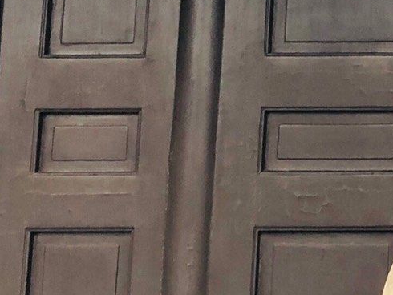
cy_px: -76
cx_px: 735
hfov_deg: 11.6
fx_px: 1772
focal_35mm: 156
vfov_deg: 9.4
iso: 32
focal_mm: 4
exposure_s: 1/30
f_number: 1.8
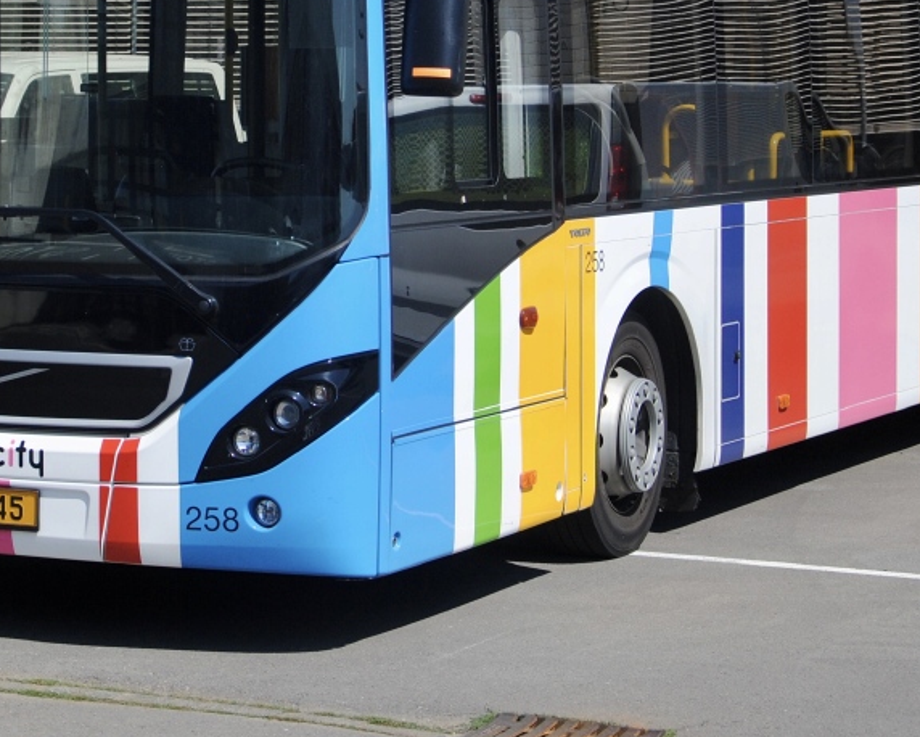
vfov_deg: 13.7
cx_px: 259
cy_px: 135
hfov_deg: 17.1
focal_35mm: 112
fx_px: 3052
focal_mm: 35
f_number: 4.5
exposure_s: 1/1000
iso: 140
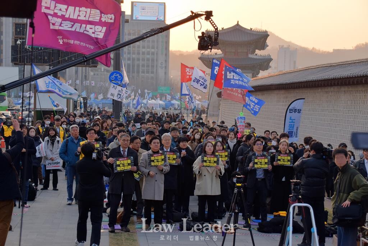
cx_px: 184
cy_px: 123
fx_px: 797
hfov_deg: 26.0
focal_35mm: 78
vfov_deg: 17.5
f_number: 6.3
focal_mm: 52
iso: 320
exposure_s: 1/400
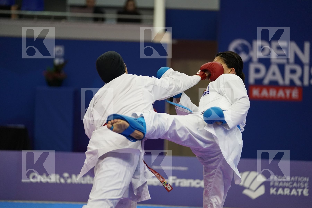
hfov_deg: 13.6
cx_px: 156
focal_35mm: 151
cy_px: 104
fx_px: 1309
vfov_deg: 9.1
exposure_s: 1/1000
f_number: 2.8
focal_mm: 151
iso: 3200
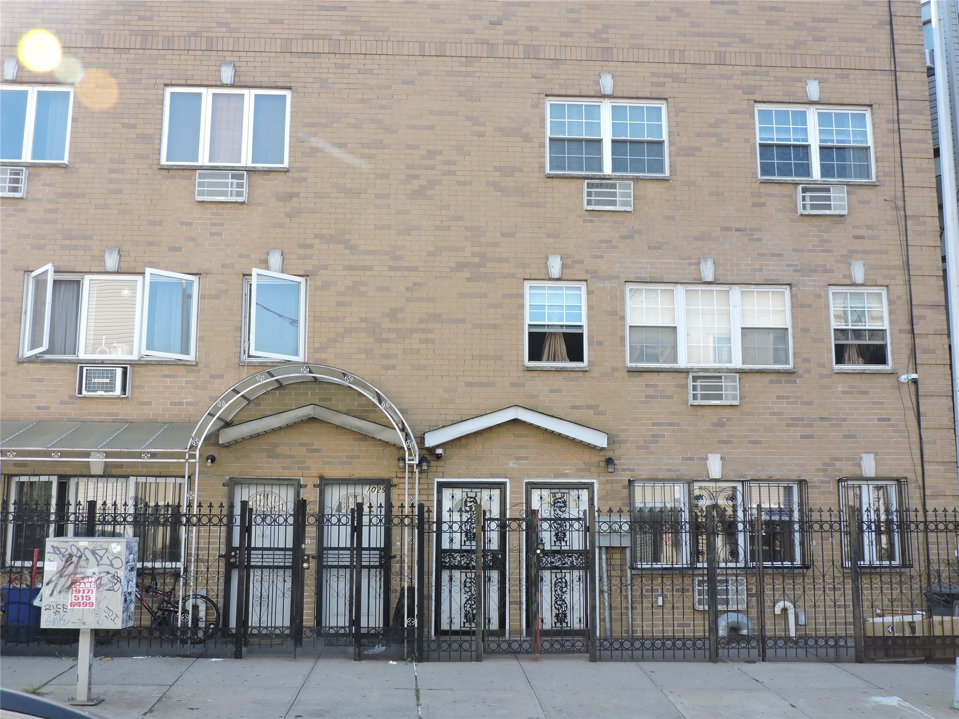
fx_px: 1108
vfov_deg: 36.0
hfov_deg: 46.8
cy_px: 360
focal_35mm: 40
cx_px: 480
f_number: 3.3
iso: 100
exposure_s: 1/200
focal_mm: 7.1
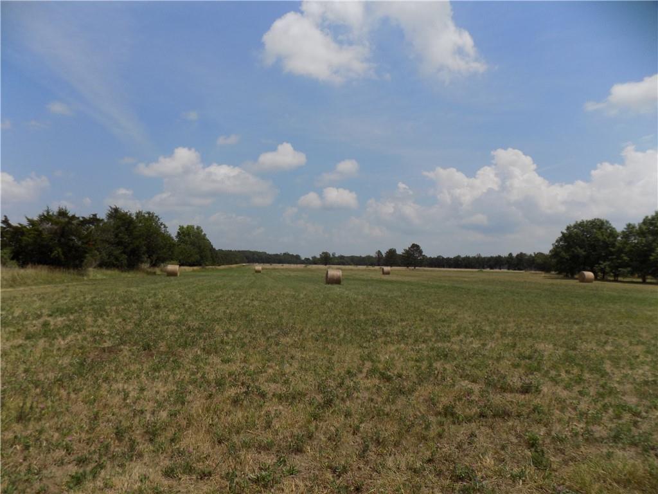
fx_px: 437
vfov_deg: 58.9
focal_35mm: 23
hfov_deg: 73.9
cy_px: 247
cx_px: 329
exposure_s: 1/250
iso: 80
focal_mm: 4
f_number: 9.9
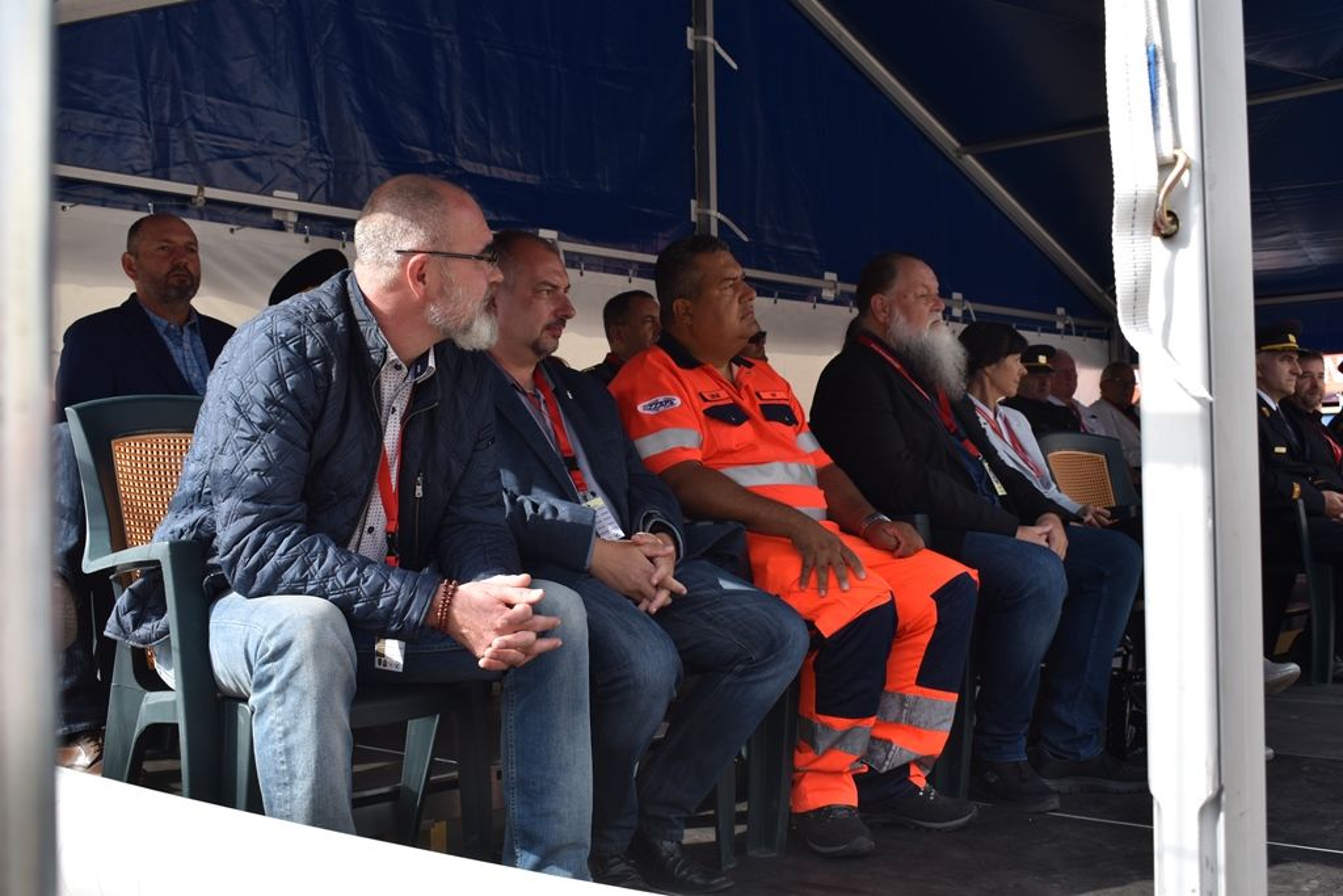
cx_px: 672
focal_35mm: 38
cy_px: 448
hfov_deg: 51.3
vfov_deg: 35.5
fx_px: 1399
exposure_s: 1/160
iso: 100
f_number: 8
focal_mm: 25
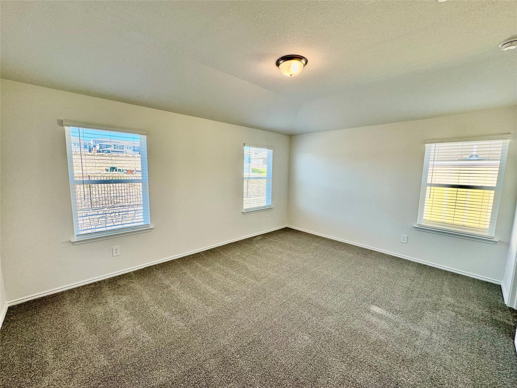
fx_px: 209
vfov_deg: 85.7
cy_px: 194
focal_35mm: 14
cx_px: 258
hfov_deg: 102.1
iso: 80
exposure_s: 1/120
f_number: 2.2
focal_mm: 2.22
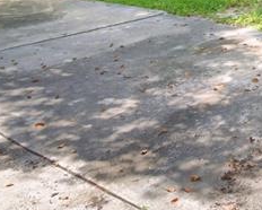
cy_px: -128
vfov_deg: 20.2
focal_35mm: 62
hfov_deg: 24.4
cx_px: 384
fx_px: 481
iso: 100
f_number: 5
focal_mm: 10
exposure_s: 1/250
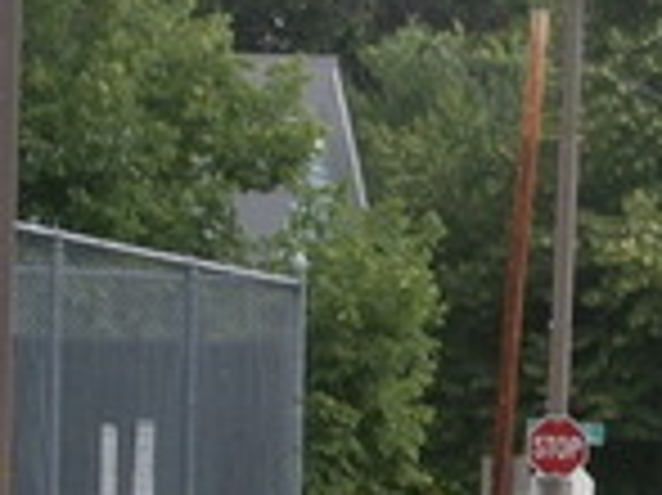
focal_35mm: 289
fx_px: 5522
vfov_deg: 5.1
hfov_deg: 6.8
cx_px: 784
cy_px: 700
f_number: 4.4
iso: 80
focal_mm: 13
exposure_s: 1/60
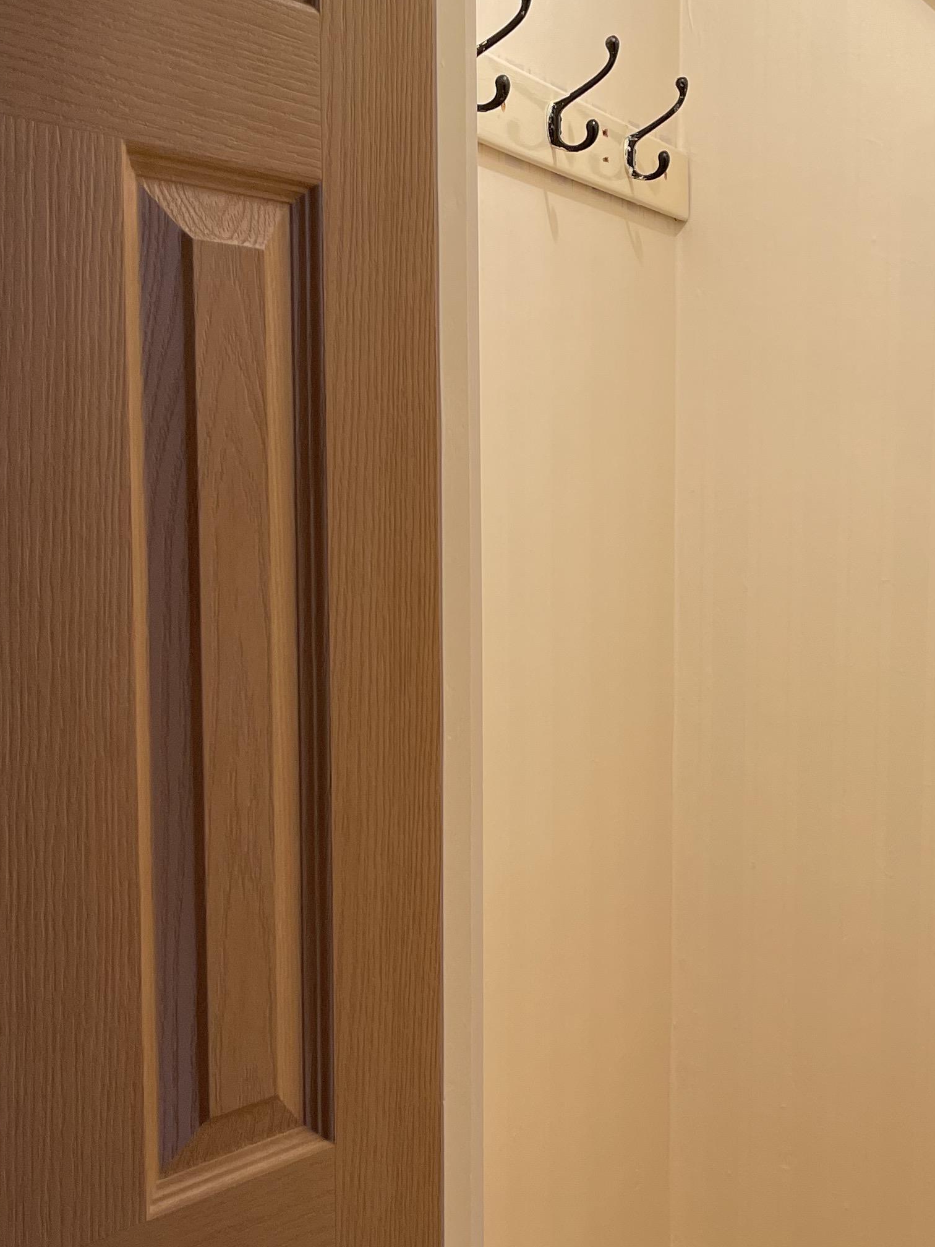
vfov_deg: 36.8
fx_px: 1873
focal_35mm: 52
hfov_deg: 27.2
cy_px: 657
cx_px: 807
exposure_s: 1/100
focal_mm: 5.1
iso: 100
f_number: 1.6
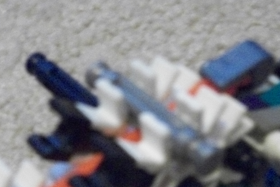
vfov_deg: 17.5
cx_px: 82
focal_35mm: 77
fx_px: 599
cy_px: 161
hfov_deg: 26.1
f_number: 2.9
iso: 640
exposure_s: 1/25
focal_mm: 5.7
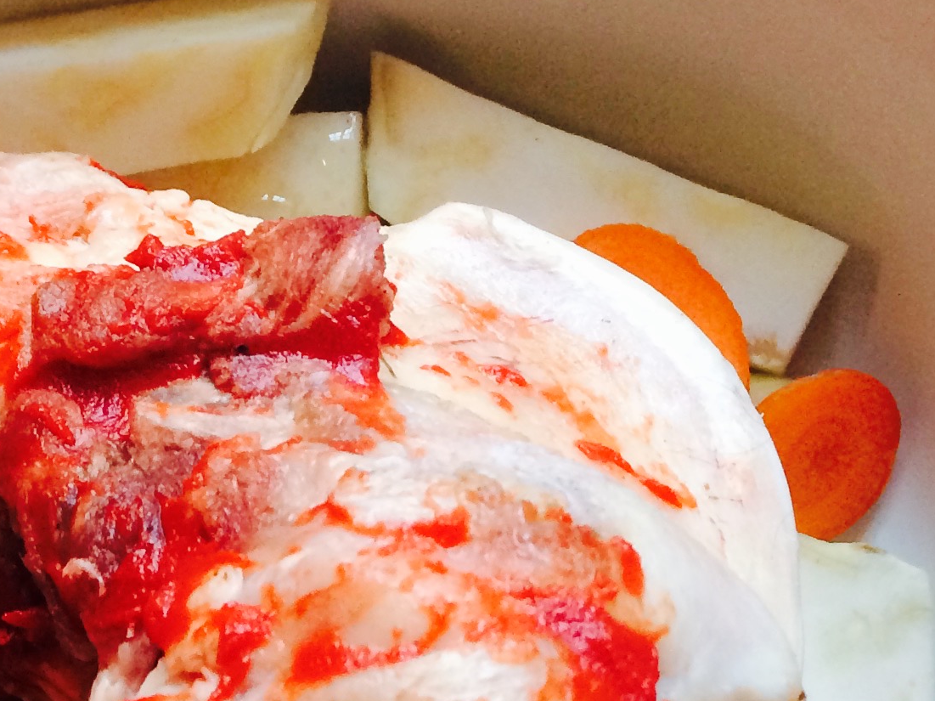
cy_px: 1131
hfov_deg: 22.3
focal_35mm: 86
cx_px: 104
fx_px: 2322
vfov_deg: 15.5
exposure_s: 1/30
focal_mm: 4.15
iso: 125
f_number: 2.2
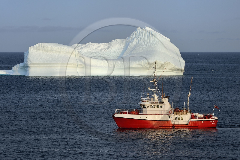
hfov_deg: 10.3
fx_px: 1333
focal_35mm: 200
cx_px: 120
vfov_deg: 6.9
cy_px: 80
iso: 200
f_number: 13
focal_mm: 200
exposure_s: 1/250
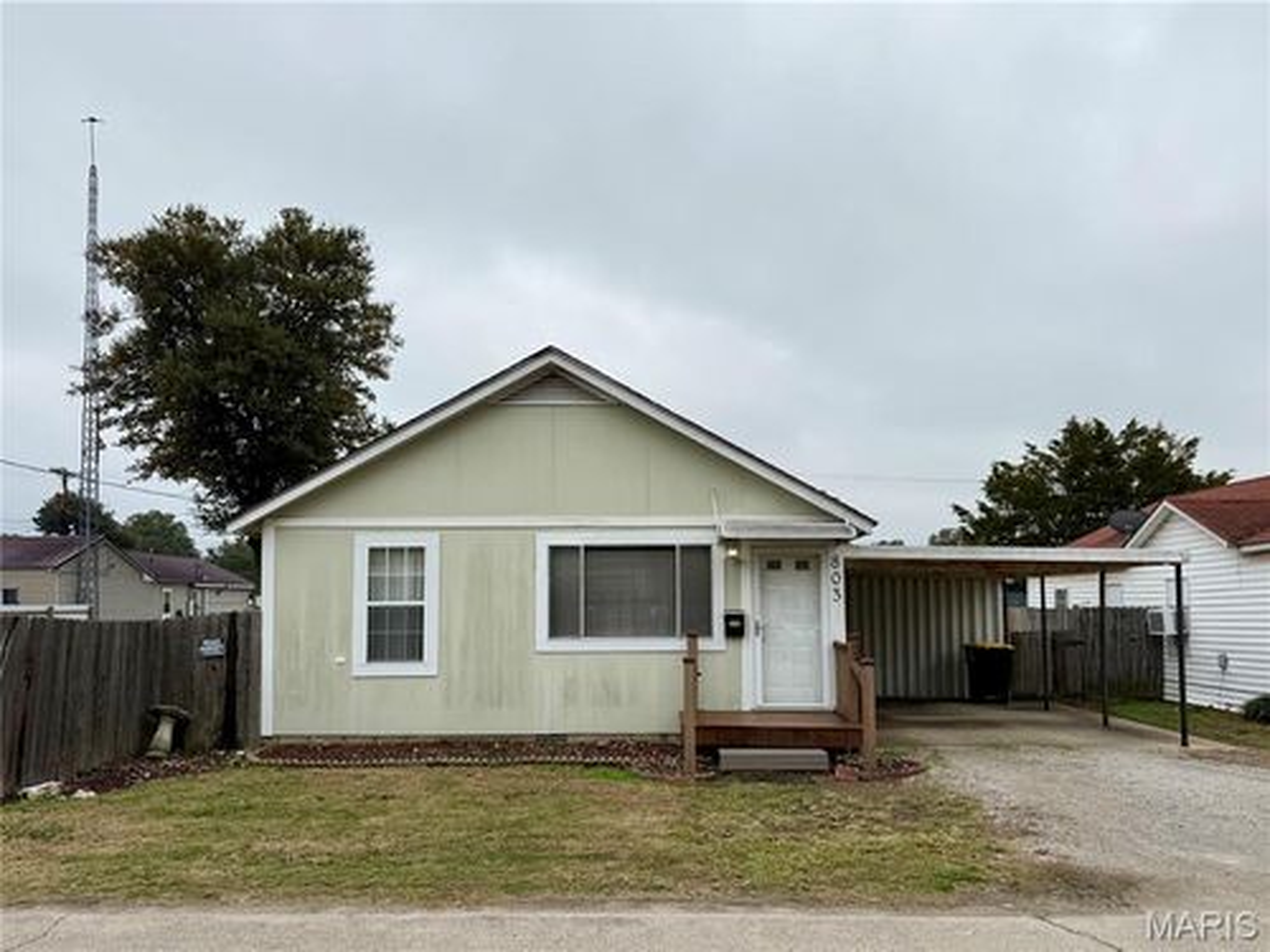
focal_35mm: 24
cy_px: 476
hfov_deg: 71.6
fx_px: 881
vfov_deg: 56.8
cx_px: 635
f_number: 1.78
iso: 80
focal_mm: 6.76
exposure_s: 1/4405
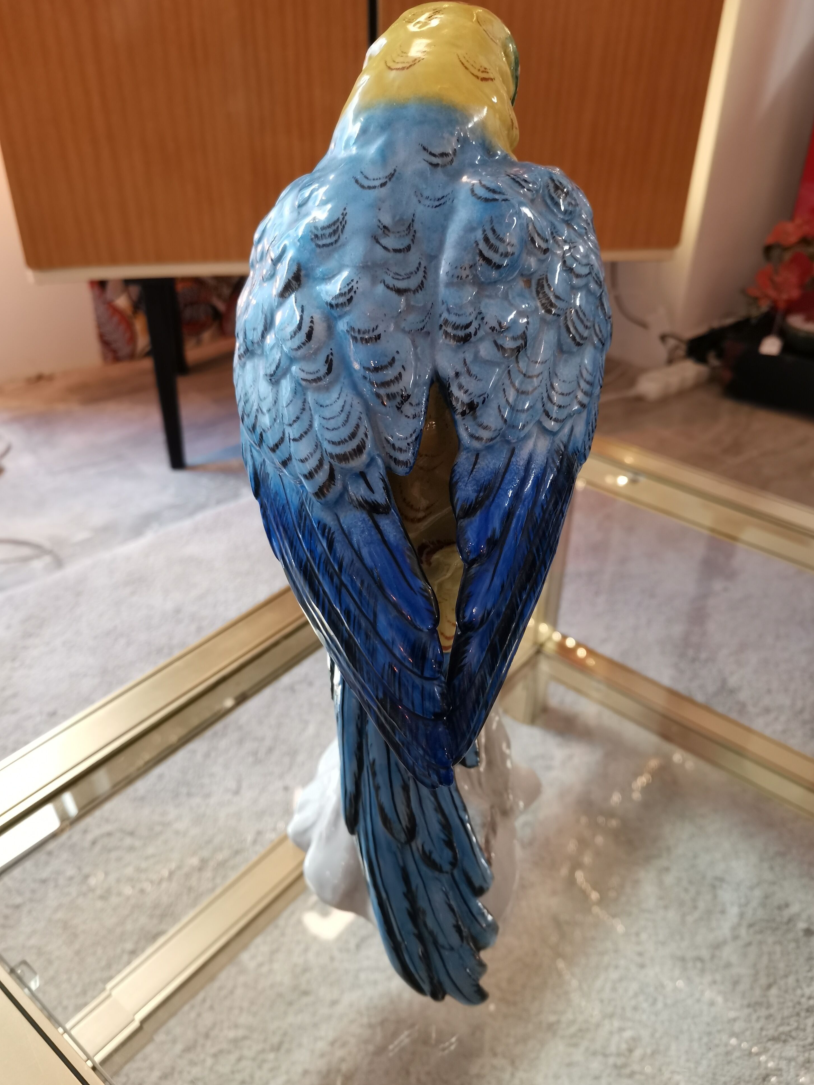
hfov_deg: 51.3
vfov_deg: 65.3
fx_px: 847
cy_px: 530
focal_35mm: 27
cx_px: 421
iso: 250
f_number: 1.8
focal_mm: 4.75
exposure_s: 1/50
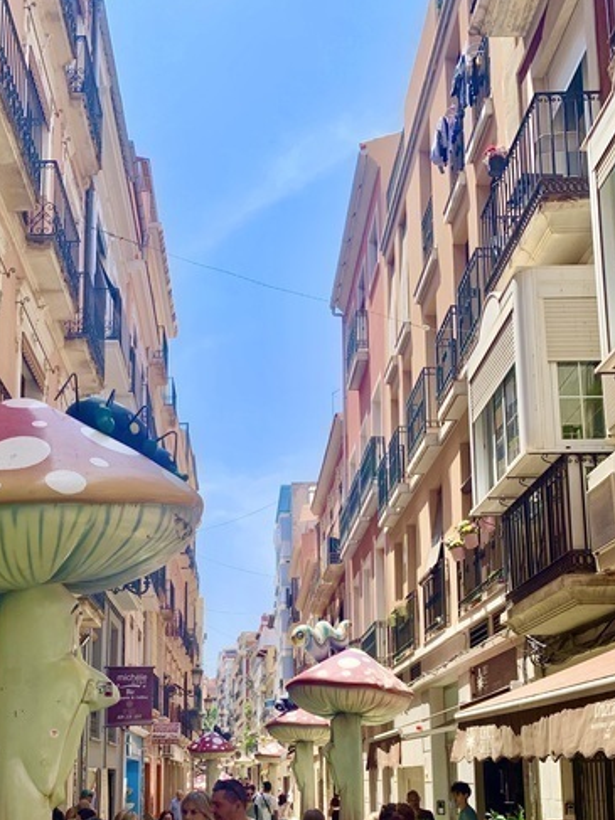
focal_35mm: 41
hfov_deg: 34.8
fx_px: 972
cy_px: 615
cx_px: 209
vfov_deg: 44.3
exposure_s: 1/1205
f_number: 1.8
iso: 25
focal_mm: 4.25
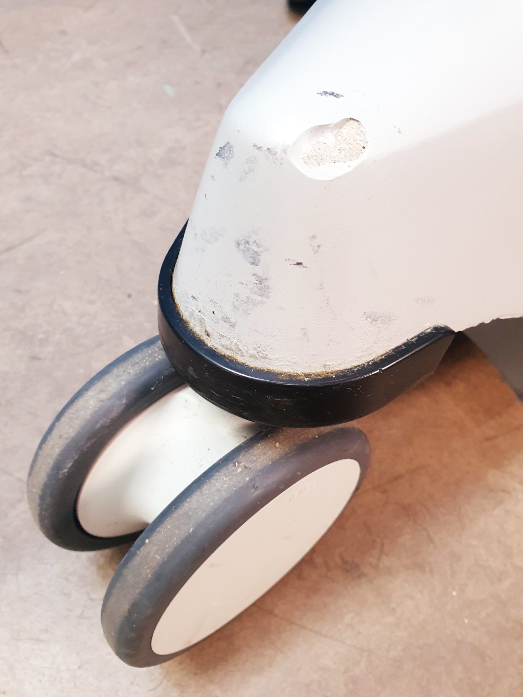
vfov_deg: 67.3
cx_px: 262
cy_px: 348
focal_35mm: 26
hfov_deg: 53.1
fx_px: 524
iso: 400
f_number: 2.4
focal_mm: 4.3
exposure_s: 1/50
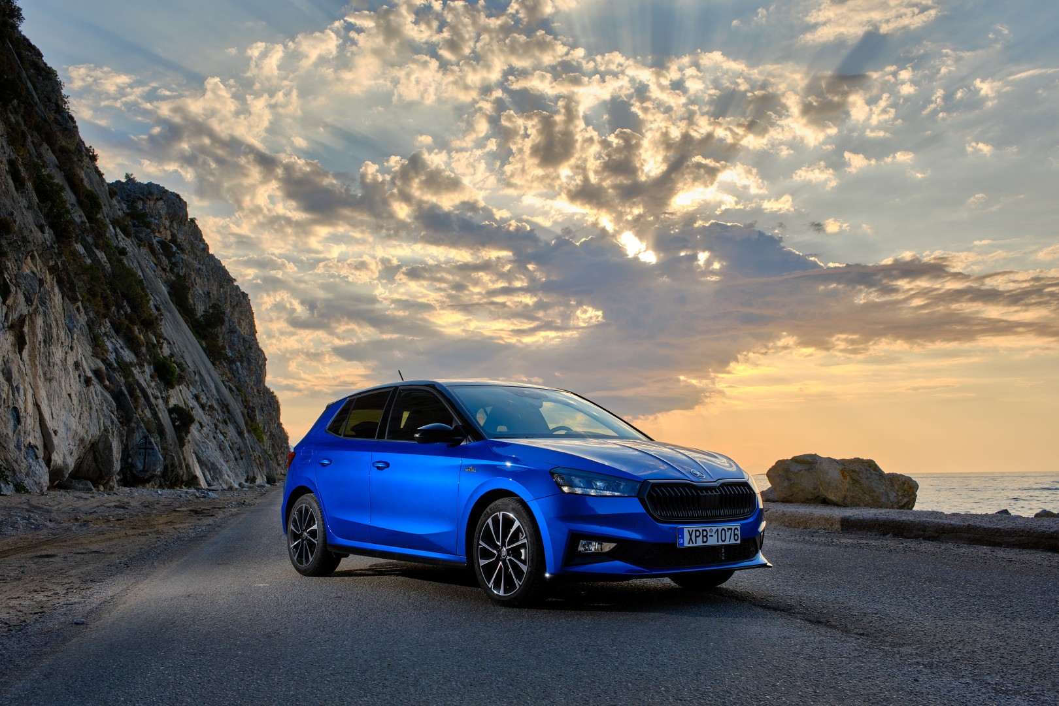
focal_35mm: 41
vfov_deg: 32.6
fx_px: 1206
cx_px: 530
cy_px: 353
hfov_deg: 47.4
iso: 125
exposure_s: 1/320
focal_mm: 27.4
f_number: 6.4
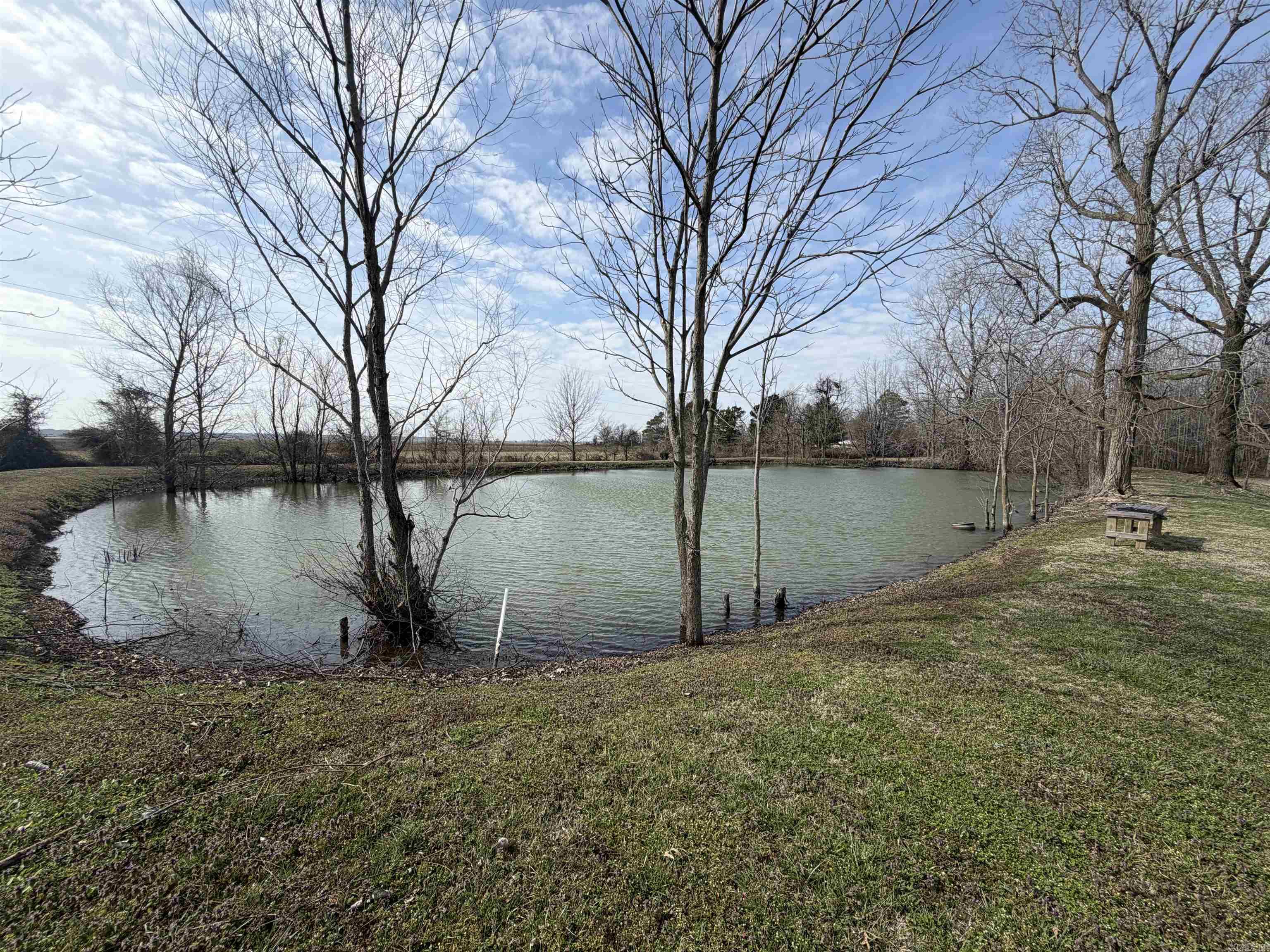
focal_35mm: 14
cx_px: 635
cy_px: 476
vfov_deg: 85.7
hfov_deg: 102.1
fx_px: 514
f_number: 2.2
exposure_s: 1/1050
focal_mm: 2.22
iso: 20
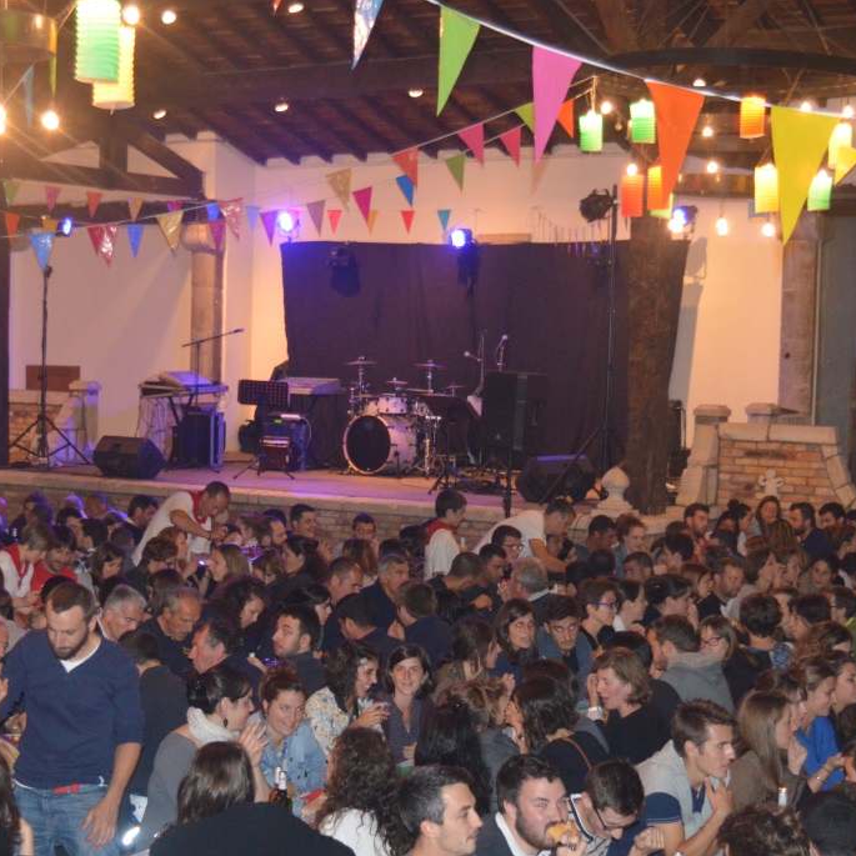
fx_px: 1871
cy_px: 495
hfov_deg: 25.6
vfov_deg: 25.7
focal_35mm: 67
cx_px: 287
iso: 1100
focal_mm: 25
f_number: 4
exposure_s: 1/60
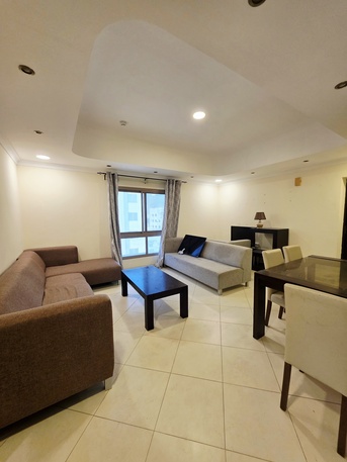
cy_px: 231
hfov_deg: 89.9
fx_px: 174
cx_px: 174
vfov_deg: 106.2
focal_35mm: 13
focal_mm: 2.2
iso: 200
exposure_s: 1/101
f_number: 1.9
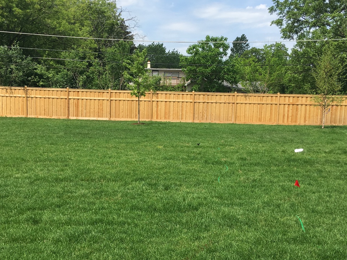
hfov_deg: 43.8
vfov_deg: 33.5
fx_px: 431
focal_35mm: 43
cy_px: 156
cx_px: 168
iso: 25
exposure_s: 1/1748
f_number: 2.2
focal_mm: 4.15
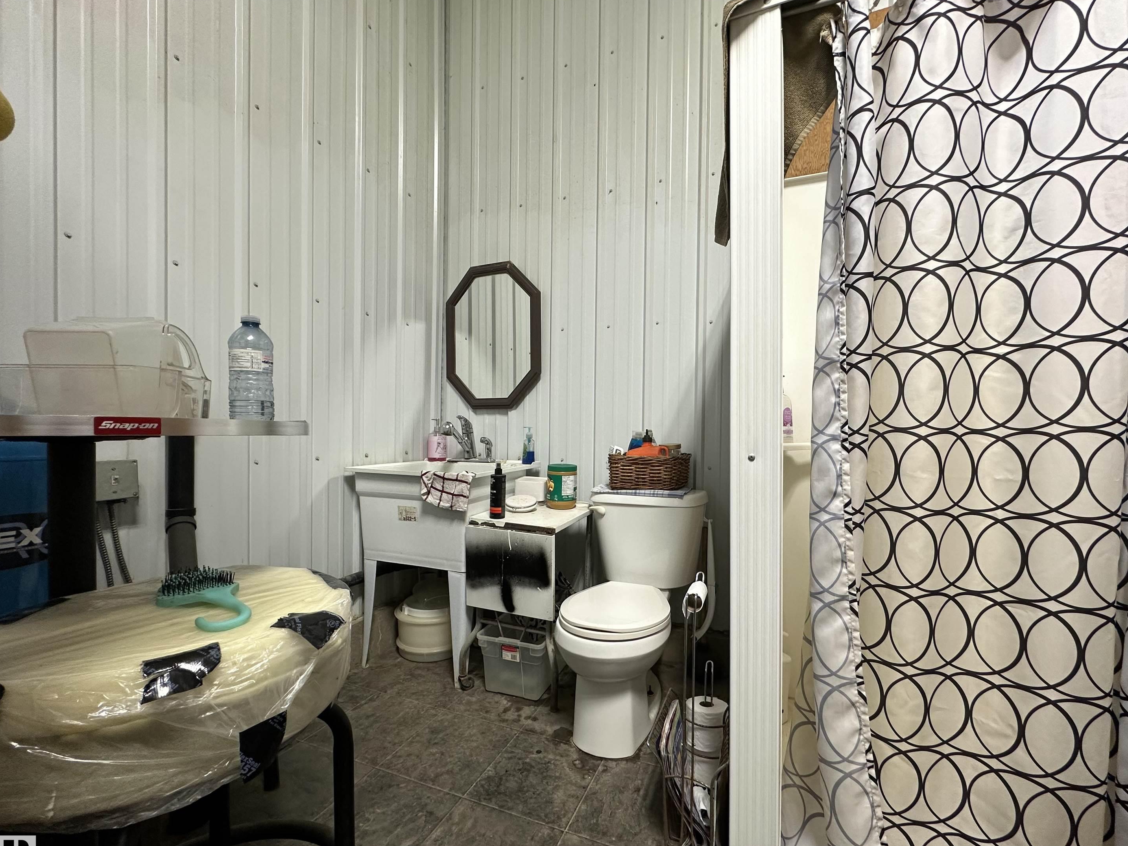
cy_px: 436
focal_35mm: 15
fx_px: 489
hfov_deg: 98.0
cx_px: 601
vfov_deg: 81.7
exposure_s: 1/60
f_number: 2.2
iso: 160
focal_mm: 2.22
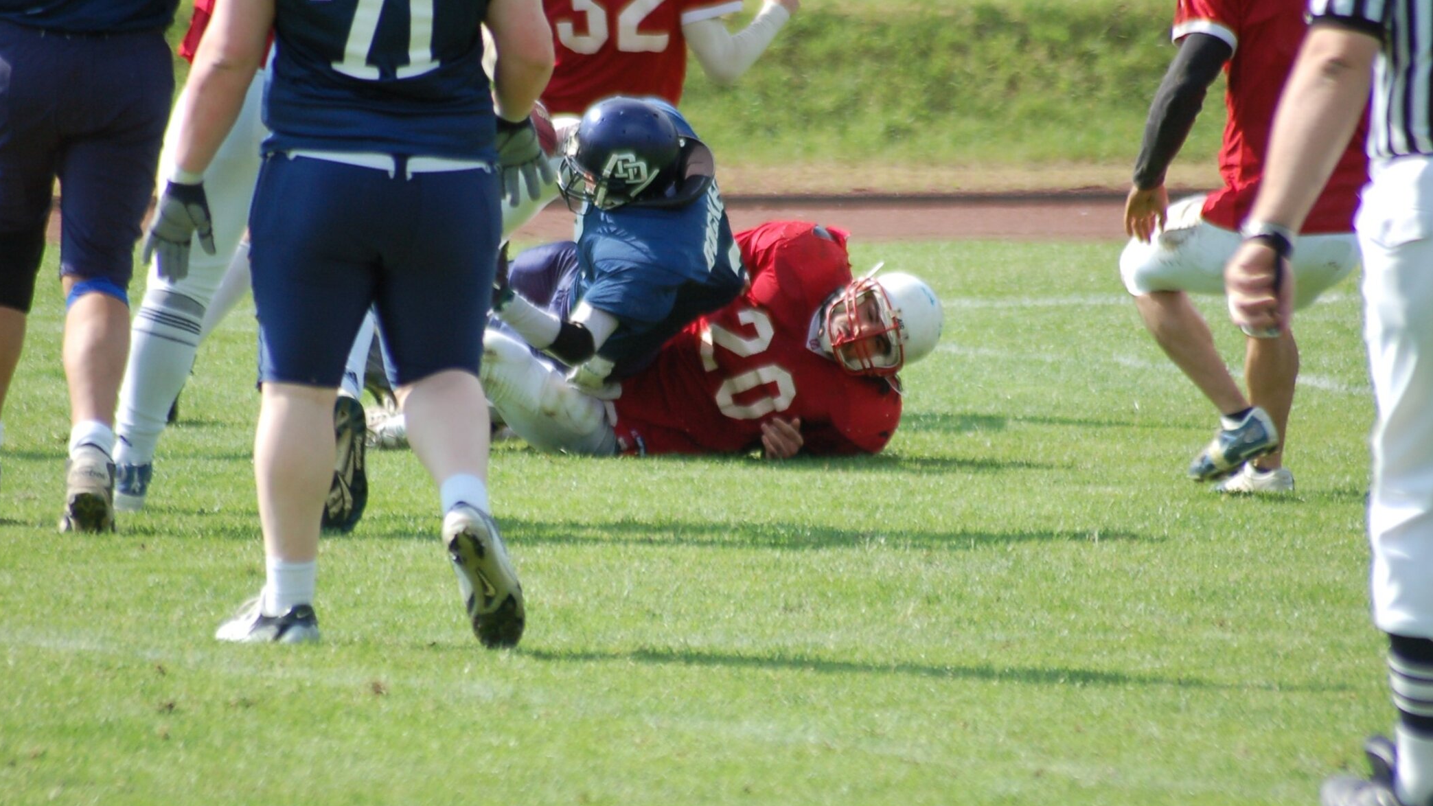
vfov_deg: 2.5
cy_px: 357
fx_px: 18847
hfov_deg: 4.4
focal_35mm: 496
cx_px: 698
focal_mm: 300
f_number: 5.6
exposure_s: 1/800
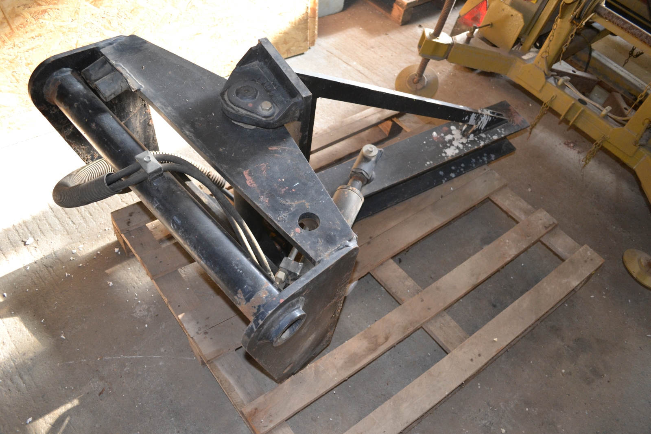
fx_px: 488
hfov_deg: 67.4
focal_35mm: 27
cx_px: 326
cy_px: 217
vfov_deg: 47.9
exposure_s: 1/60
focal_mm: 18
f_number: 3.5
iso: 1000
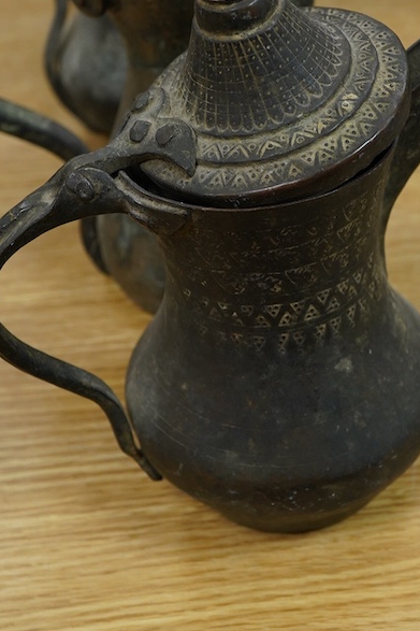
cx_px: 294
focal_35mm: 69
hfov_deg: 19.6
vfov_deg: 29.2
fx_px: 1208
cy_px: 283
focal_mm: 30
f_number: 9
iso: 1250
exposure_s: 1/125
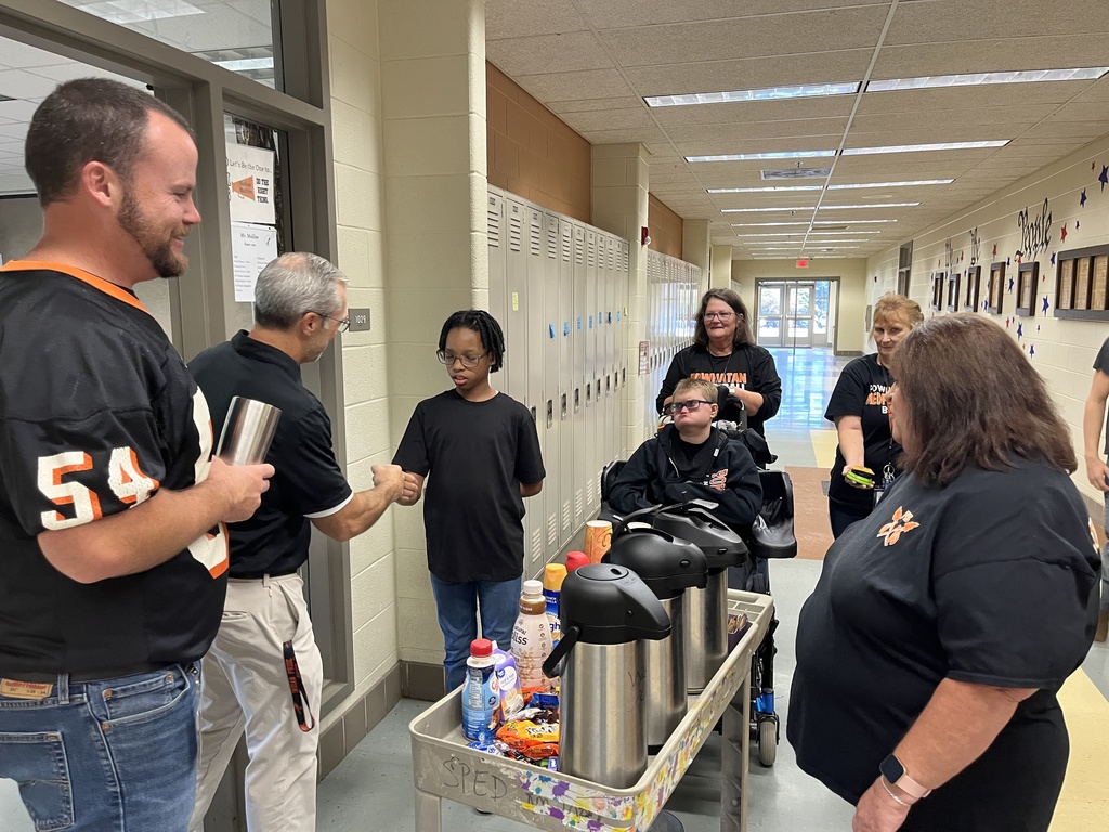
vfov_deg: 53.1
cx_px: 554
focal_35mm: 26
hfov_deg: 67.3
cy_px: 416
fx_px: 833
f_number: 1.6
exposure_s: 1/60
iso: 250
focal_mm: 5.1
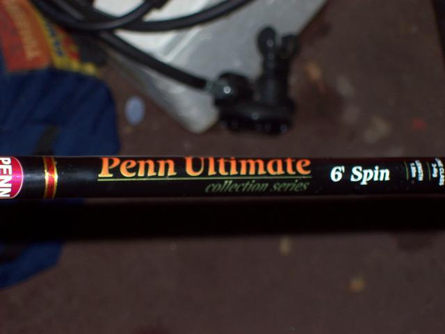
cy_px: 167
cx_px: 222
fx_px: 1388
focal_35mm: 108
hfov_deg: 18.2
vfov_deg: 13.7
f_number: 4.8
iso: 80
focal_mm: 18
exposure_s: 1/128
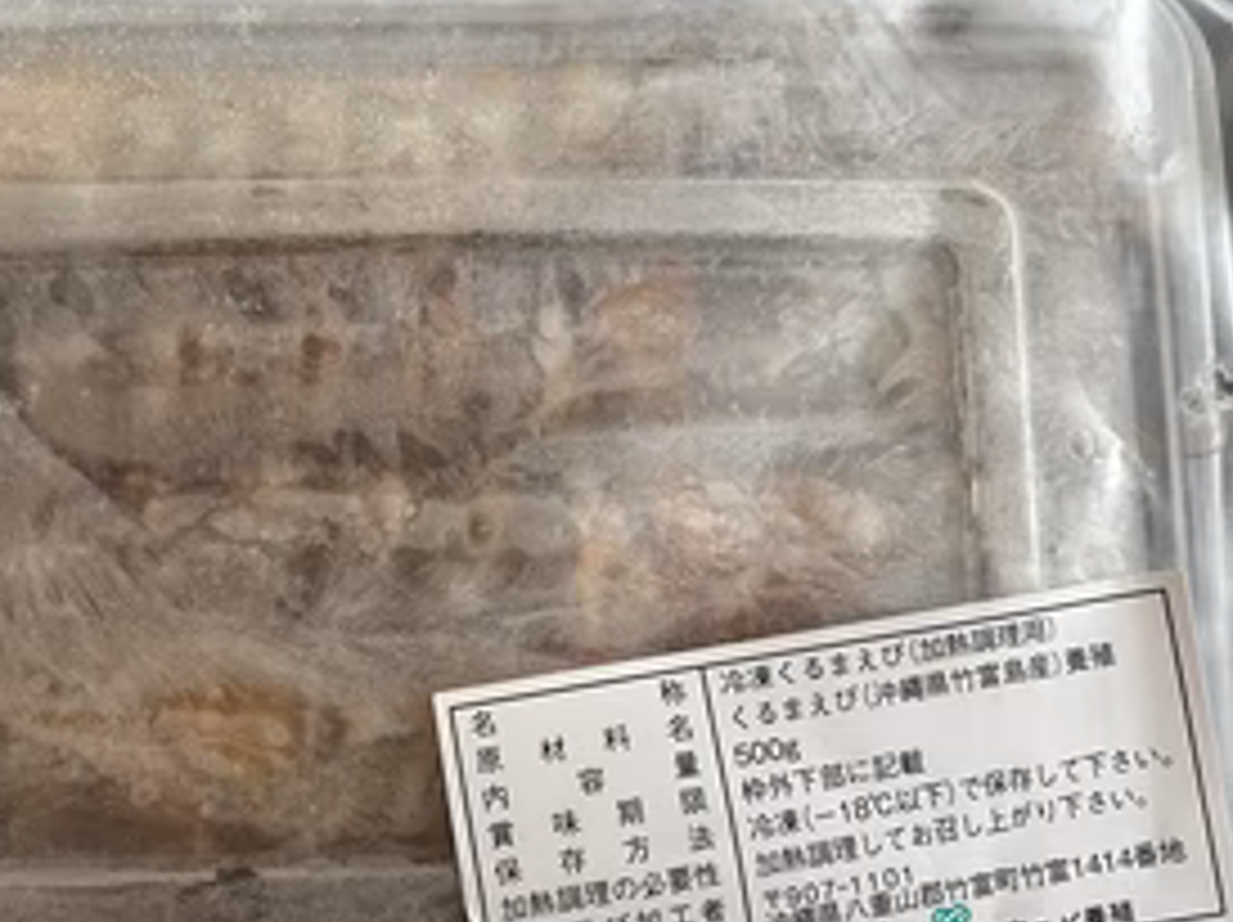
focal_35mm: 38
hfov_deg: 48.1
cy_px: 558
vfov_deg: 37.5
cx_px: 396
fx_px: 1352
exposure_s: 1/121
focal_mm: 5.7
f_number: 1.5
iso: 125
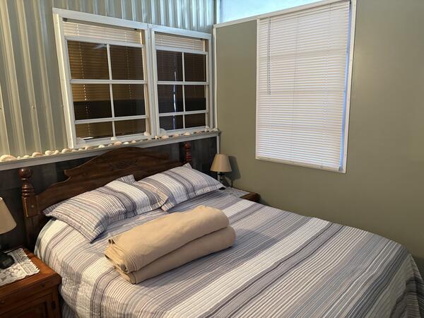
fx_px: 318
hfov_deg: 67.3
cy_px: 159
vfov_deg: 53.1
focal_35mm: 26
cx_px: 212
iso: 640
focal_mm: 5.96
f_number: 1.6
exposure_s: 1/40
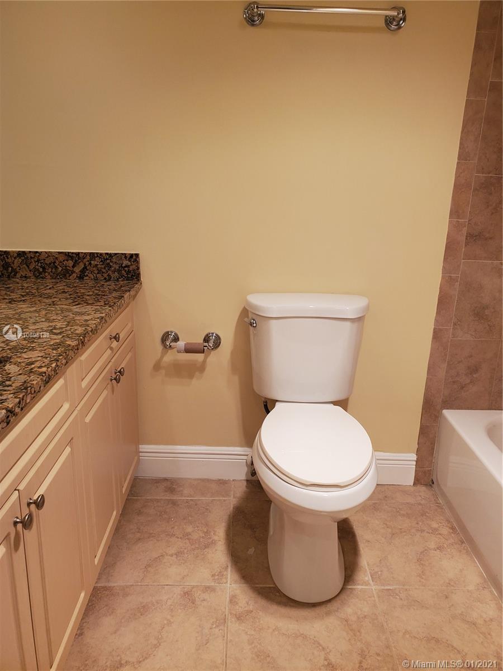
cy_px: 336
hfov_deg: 53.1
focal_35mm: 26
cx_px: 252
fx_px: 504
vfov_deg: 67.3
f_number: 2.4
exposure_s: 1/120
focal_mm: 4.3
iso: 125
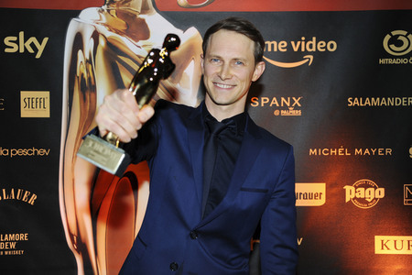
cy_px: 138
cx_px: 206
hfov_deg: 41.1
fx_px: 549
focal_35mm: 48
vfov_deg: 28.1
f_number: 4.2
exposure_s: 1/200
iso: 800
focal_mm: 48
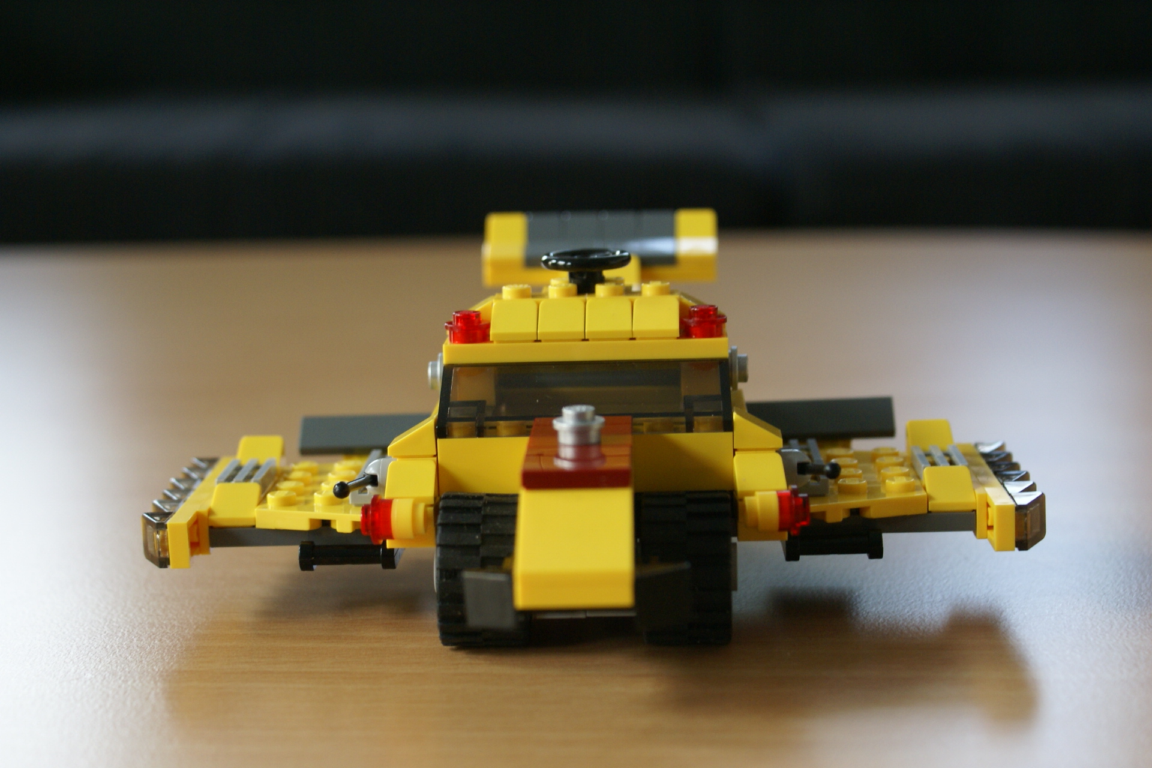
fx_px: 2160
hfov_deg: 29.9
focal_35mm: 68
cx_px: 576
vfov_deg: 20.2
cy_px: 384
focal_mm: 45
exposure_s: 1/40
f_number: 5.6
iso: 400
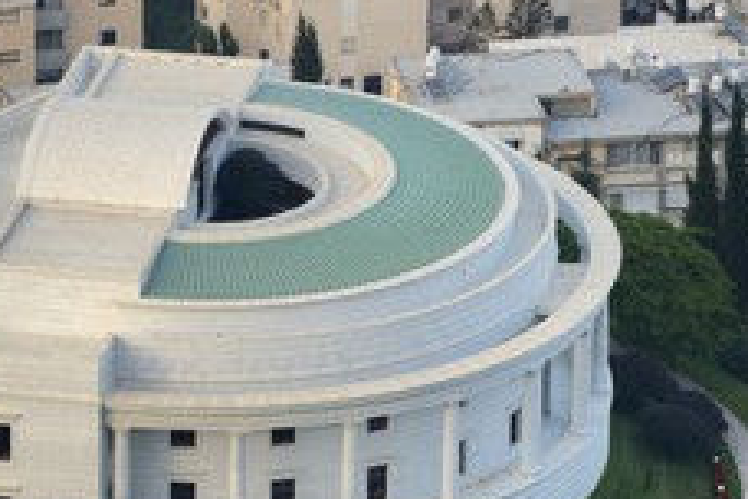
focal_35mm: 369
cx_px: 144
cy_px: 318
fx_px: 7666
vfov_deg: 3.7
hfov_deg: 5.6
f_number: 5
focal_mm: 200
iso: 200
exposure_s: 1/250
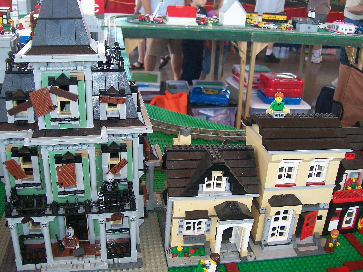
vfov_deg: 39.7
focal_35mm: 36
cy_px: 136
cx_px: 182
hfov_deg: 51.4
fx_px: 378
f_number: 2.7
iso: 80
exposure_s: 1/80
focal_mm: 6
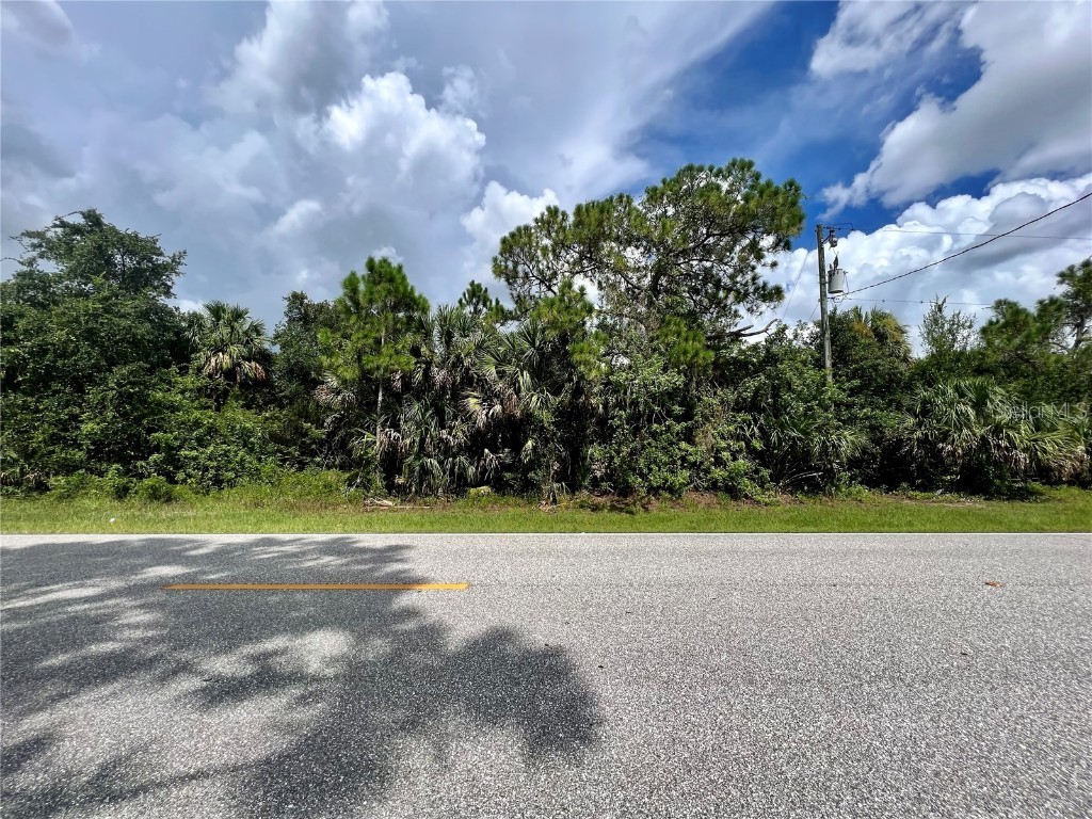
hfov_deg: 106.2
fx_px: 410
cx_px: 546
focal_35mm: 13
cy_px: 410
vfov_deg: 89.9
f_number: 1.8
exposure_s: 1/1946
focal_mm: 1.57
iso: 32
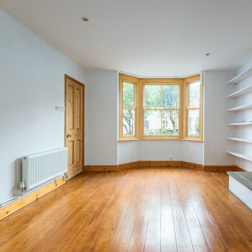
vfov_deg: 74.8
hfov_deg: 73.5
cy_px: 128
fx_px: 165
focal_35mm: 20
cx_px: 158
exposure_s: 1/10
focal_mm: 10.3
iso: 160
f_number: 7.1
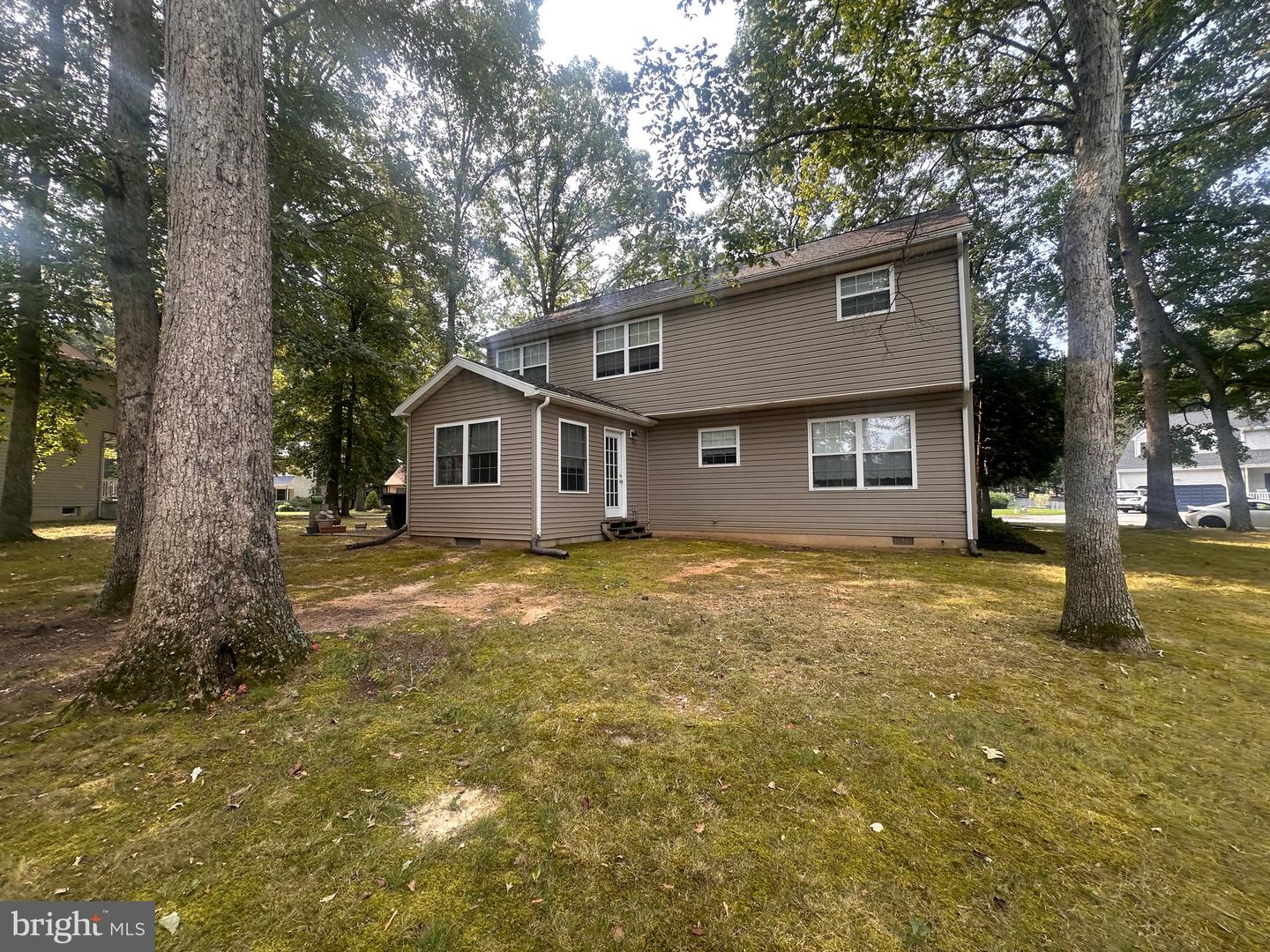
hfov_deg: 102.1
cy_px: 476
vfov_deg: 85.7
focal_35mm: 14
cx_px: 635
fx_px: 514
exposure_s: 1/225
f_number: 2.2
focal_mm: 2.22
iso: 40
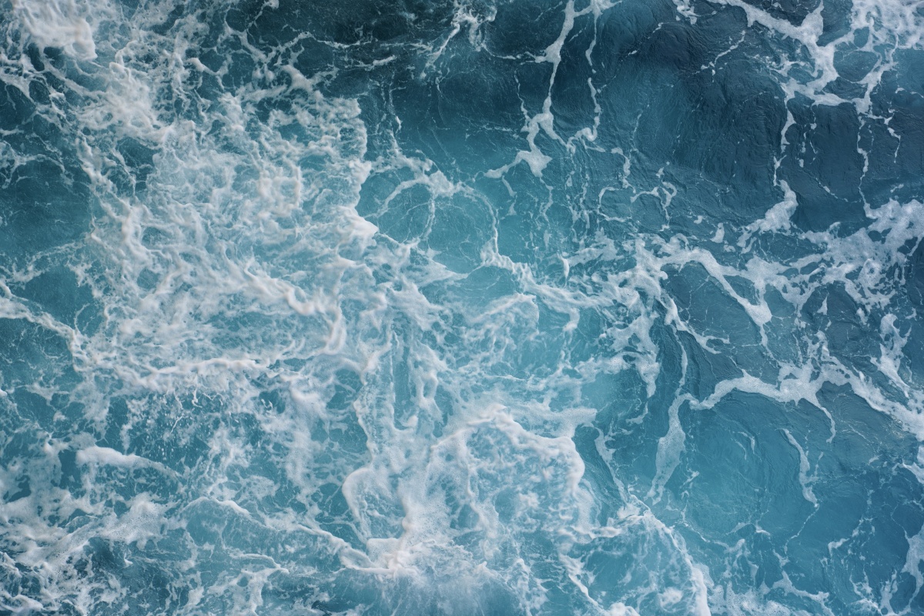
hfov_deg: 19.5
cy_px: 308
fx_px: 2695
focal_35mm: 105
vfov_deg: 13.0
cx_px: 462
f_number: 6.3
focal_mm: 105
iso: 100
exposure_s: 1/320
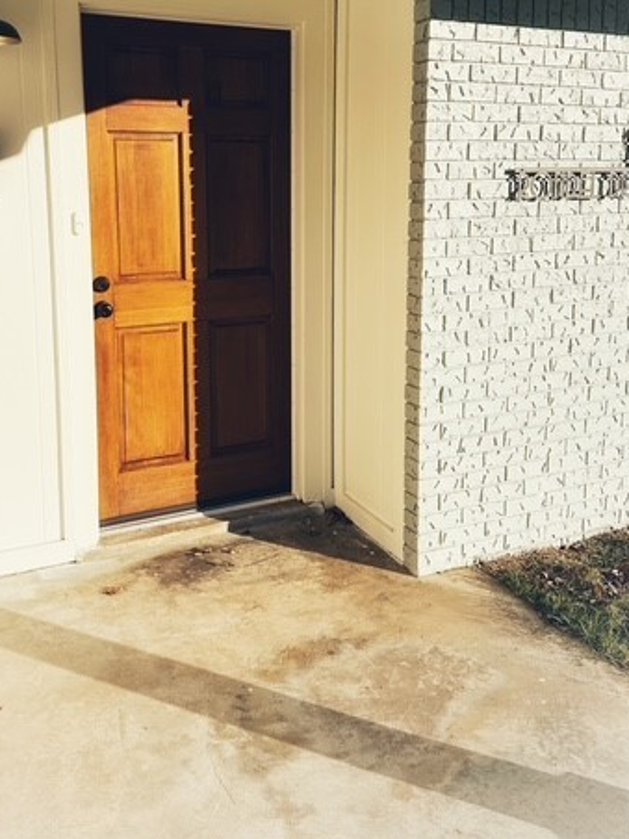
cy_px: 297
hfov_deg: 41.7
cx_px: 269
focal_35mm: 34
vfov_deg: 53.2
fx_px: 824
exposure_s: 1/7042
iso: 80
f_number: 1.78
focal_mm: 6.86
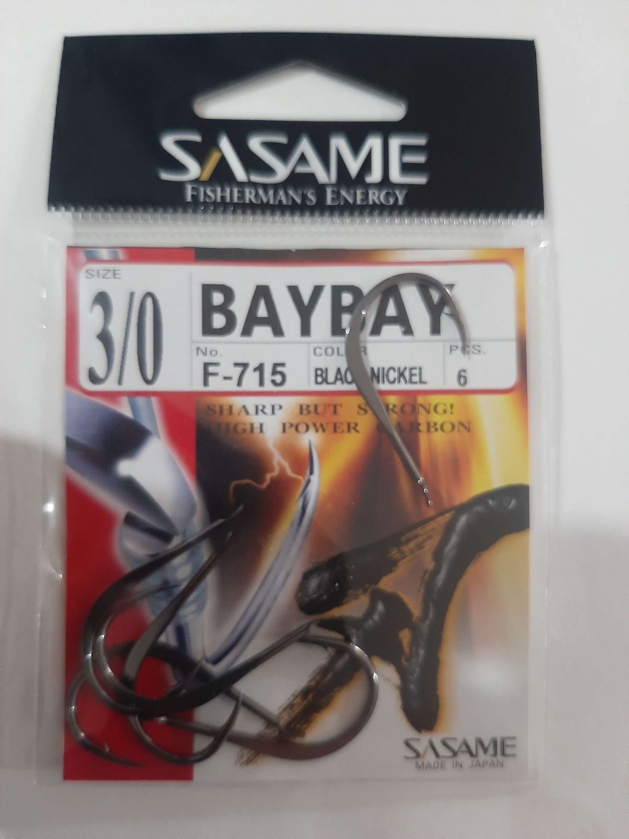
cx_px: 314
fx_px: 630
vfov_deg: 67.3
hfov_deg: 53.1
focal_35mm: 26
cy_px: 420
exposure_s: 1/25
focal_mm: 3.93
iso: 320
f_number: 1.7
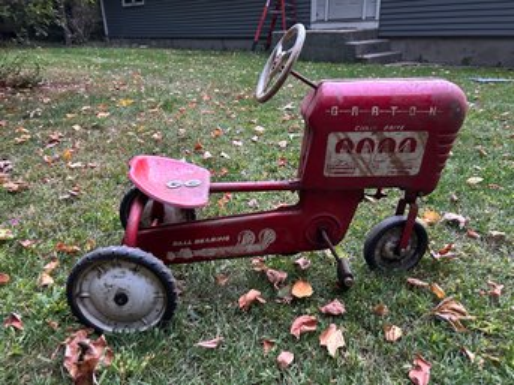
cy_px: 192
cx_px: 257
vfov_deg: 53.0
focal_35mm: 26
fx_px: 386
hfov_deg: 67.3
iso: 640
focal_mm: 5.7
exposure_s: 1/39
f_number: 1.5
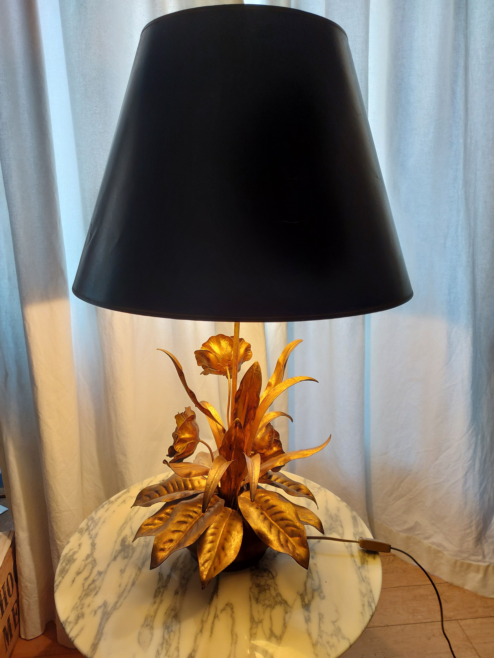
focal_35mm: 24
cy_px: 329
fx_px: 457
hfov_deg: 56.8
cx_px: 247
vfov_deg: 71.6
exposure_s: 1/60
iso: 100
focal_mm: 5.23
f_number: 1.8
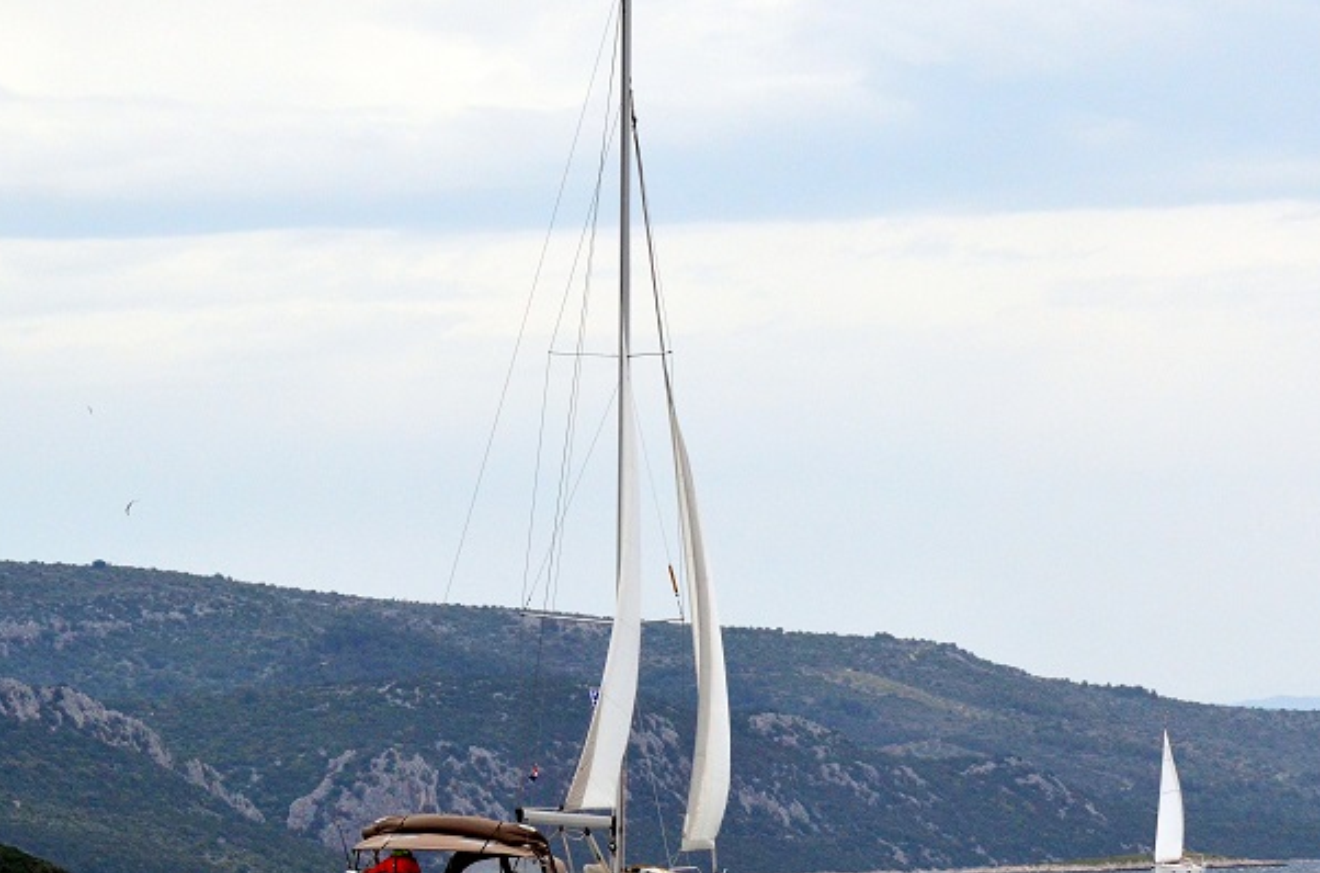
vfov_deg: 6.4
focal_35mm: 214
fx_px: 7826
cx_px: 869
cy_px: 510
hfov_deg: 9.6
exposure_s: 1/8000
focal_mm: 86
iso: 1100
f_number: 5.6
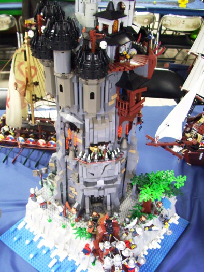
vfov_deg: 47.8
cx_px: 88
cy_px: 149
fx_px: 306
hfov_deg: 36.8
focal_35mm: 39
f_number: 2.9
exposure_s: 1/8
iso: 160
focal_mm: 5.7
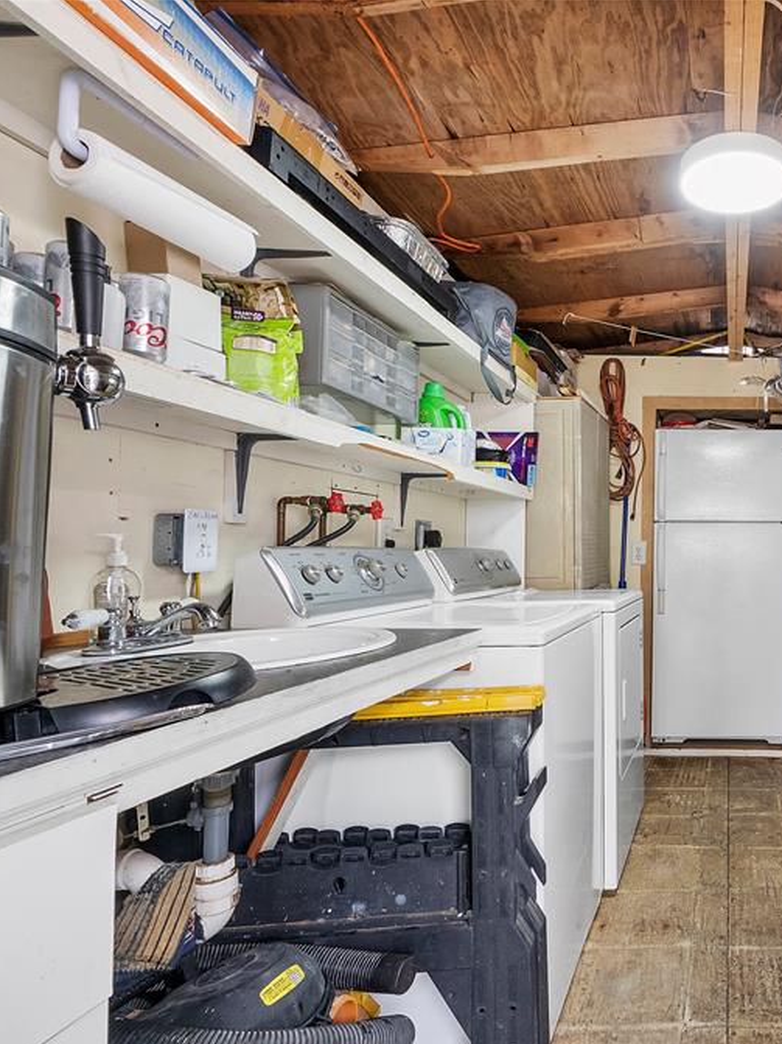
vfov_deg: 76.4
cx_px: 731
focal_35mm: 22
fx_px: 663
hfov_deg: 52.2
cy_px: 529
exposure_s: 1/13
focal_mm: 10
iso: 800
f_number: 8
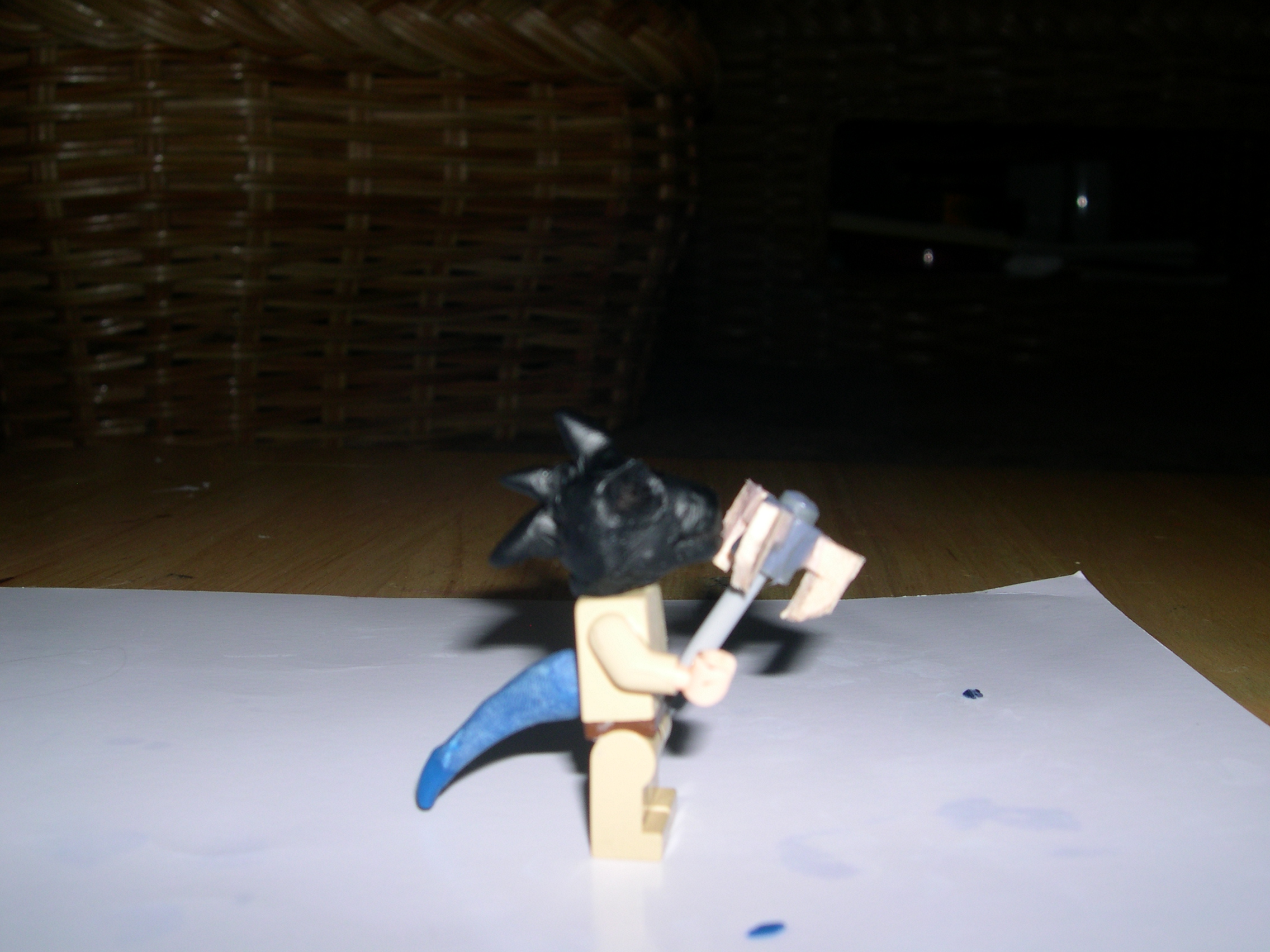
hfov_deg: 49.0
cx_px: 635
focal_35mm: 38
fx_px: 1394
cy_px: 476
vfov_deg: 37.7
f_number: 7.6
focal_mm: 8
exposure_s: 1/60
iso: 100
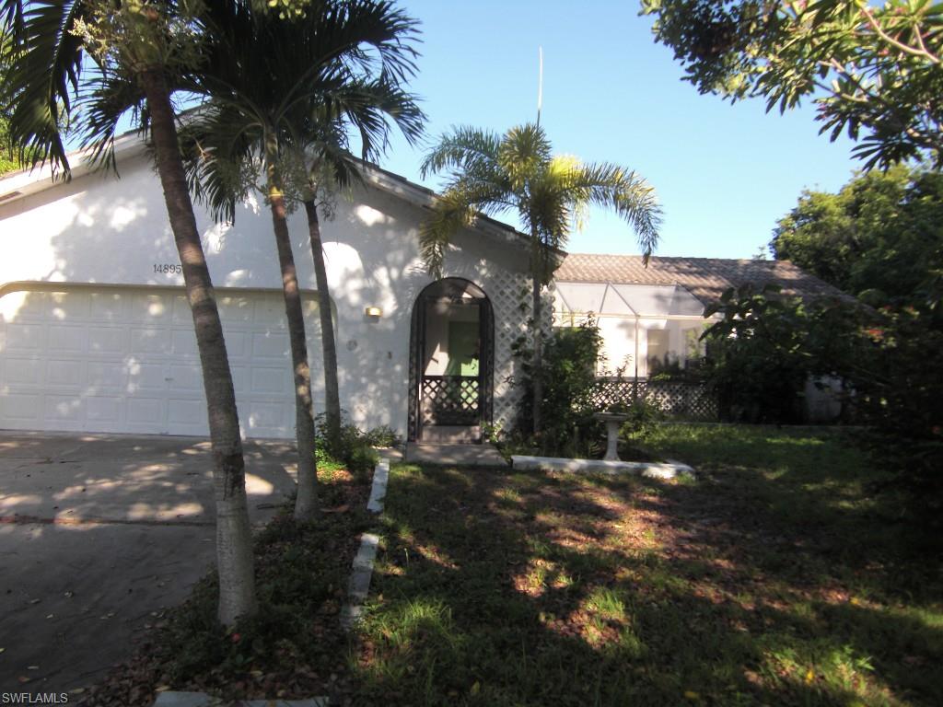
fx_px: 763
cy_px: 354
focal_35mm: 28
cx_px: 472
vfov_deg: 49.7
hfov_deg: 63.4
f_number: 2.6
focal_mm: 4.9
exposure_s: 1/500
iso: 50
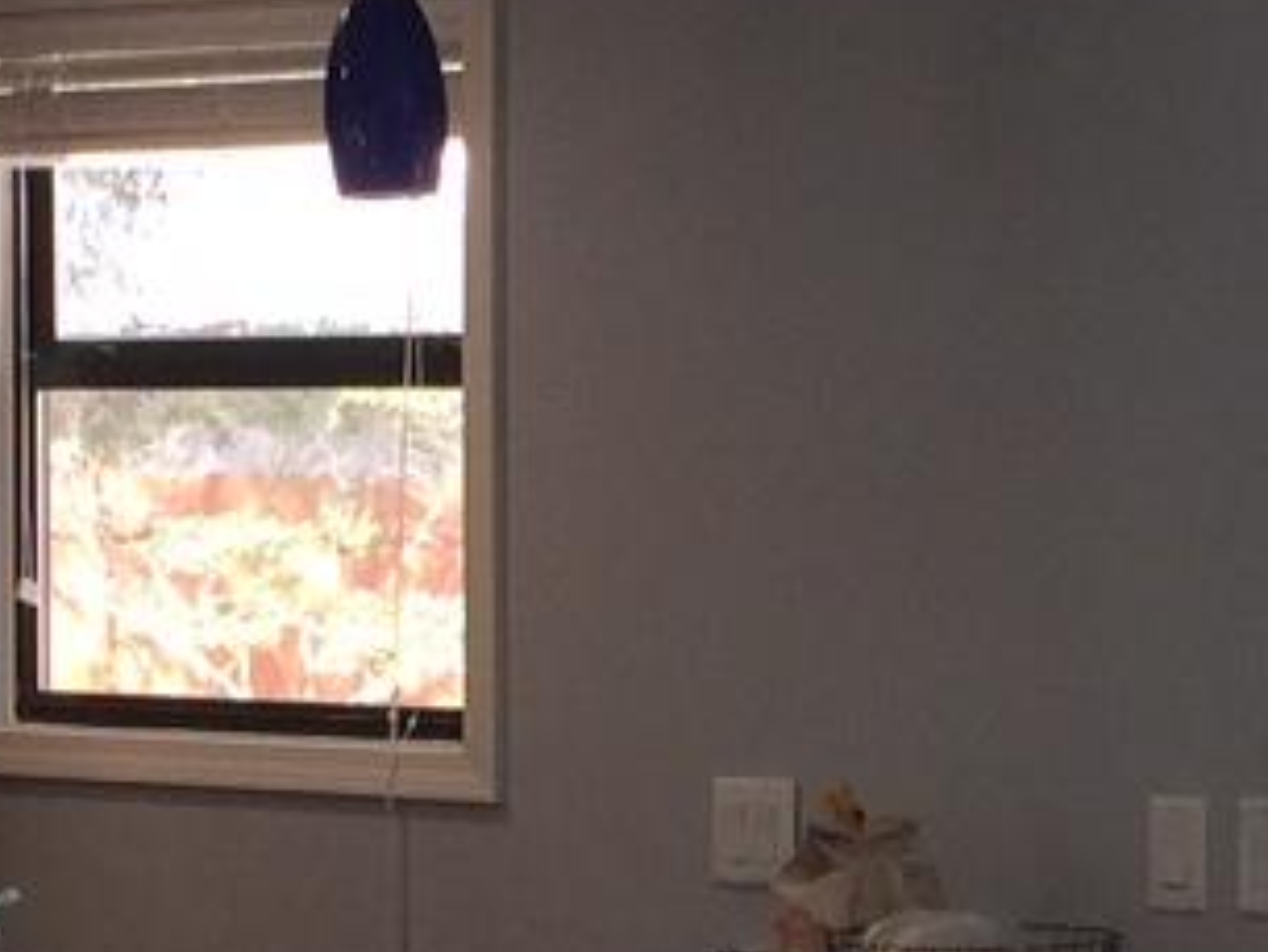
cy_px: 960
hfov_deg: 12.7
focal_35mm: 155
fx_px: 5680
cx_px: 869
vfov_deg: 9.5
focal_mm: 4.15
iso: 50
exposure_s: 1/60
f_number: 2.2
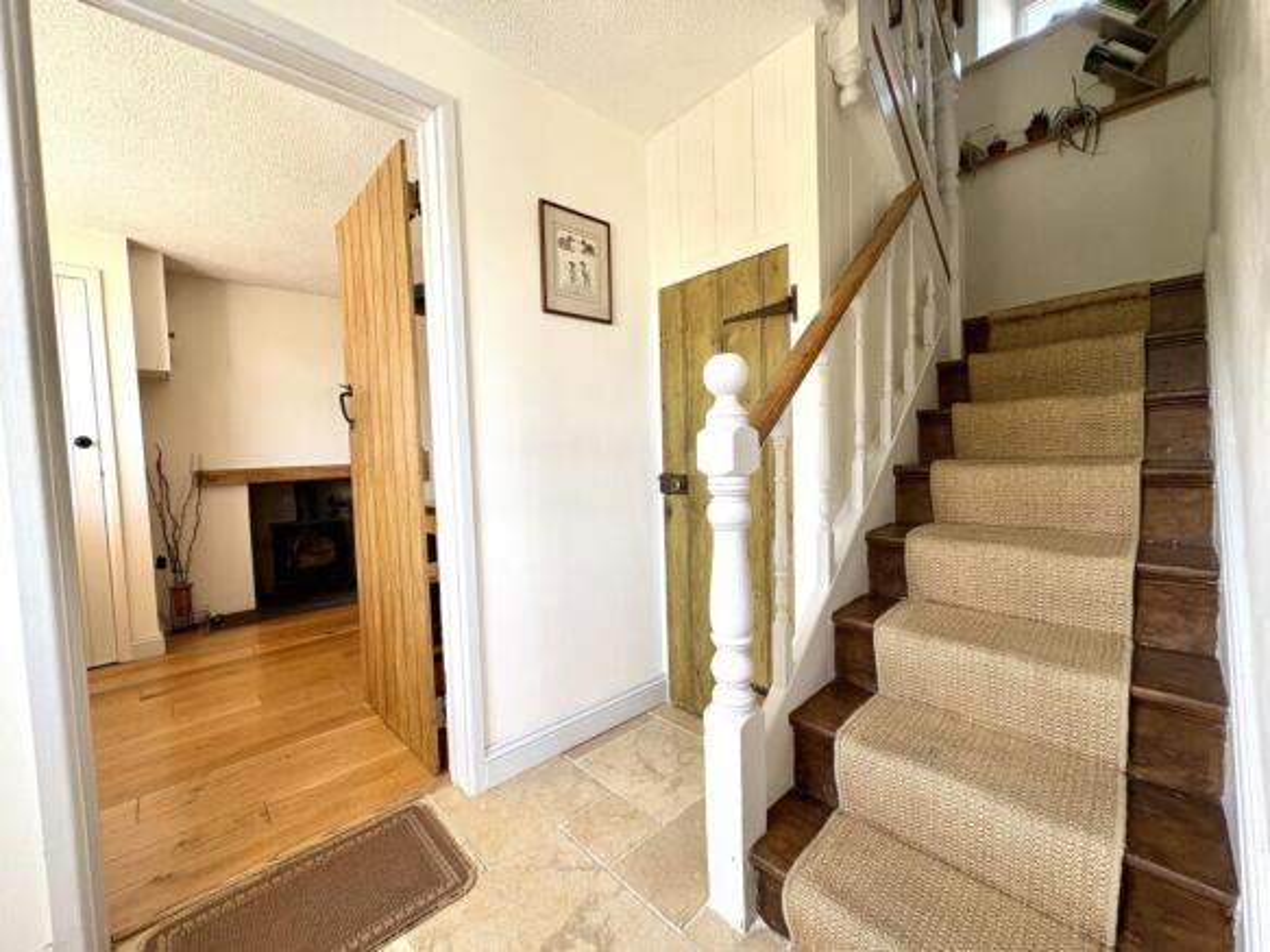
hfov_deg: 102.1
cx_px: 635
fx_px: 514
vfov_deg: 85.7
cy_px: 476
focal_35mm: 14
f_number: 2.2
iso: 100
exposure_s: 1/99
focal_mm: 2.22
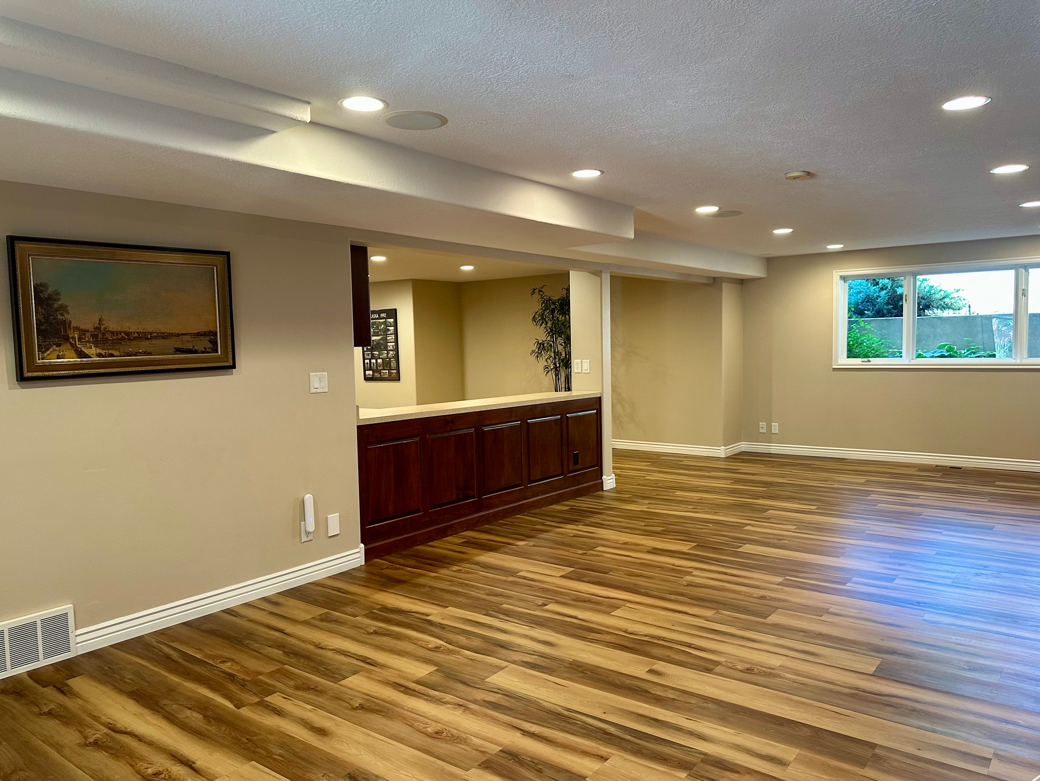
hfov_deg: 69.4
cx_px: 525
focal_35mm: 25
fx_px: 751
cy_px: 403
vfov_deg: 54.9
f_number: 1.78
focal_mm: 6.86
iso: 200
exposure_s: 1/60
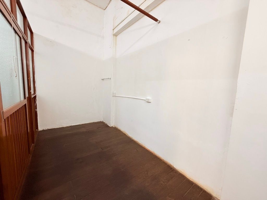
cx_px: 134
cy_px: 100
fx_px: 108
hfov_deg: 102.1
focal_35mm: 14
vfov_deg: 85.7
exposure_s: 1/50
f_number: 2.2
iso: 250
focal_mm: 2.22
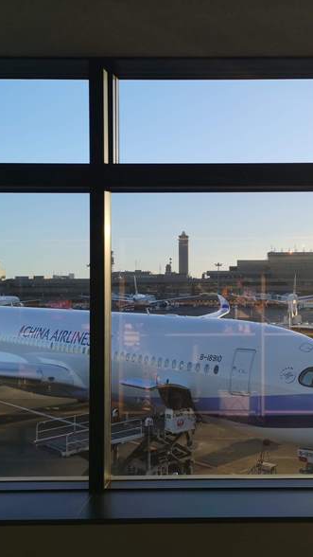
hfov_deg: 29.3
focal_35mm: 40
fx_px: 590
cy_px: 281
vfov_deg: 50.5
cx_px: 233
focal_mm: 3.95
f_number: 1.8
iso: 50
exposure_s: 1/309
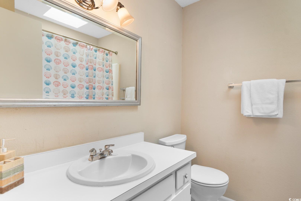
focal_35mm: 18
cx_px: 150
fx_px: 150
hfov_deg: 90.0
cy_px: 100
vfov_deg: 67.4
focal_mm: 12
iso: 100
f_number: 4.8
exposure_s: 1/13
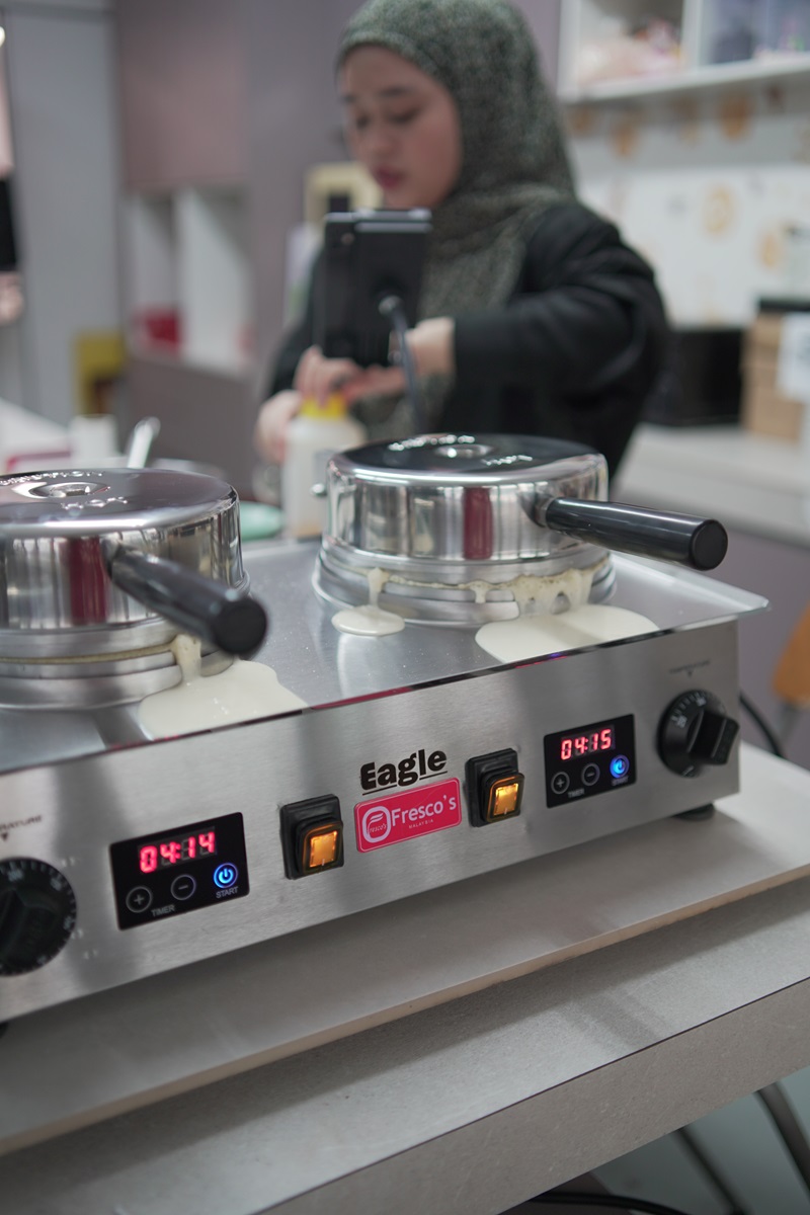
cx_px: 405
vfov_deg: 54.4
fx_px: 1181
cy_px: 608
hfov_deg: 37.9
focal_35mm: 35
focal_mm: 35
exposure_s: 1/100
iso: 400
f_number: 1.8
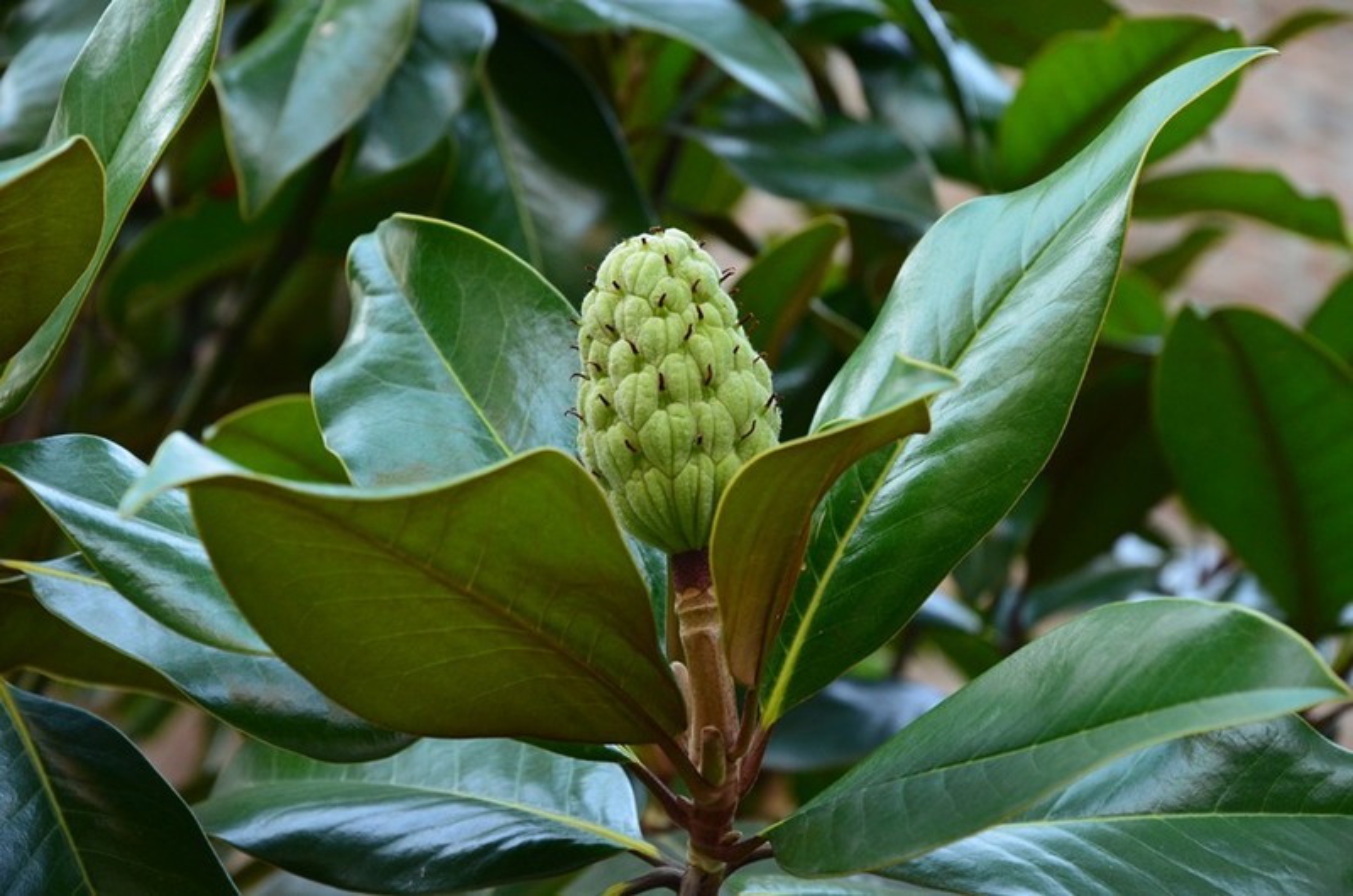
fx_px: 4782
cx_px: 676
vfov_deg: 10.7
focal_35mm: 128
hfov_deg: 16.1
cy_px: 448
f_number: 8
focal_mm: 85
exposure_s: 1/30
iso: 1100
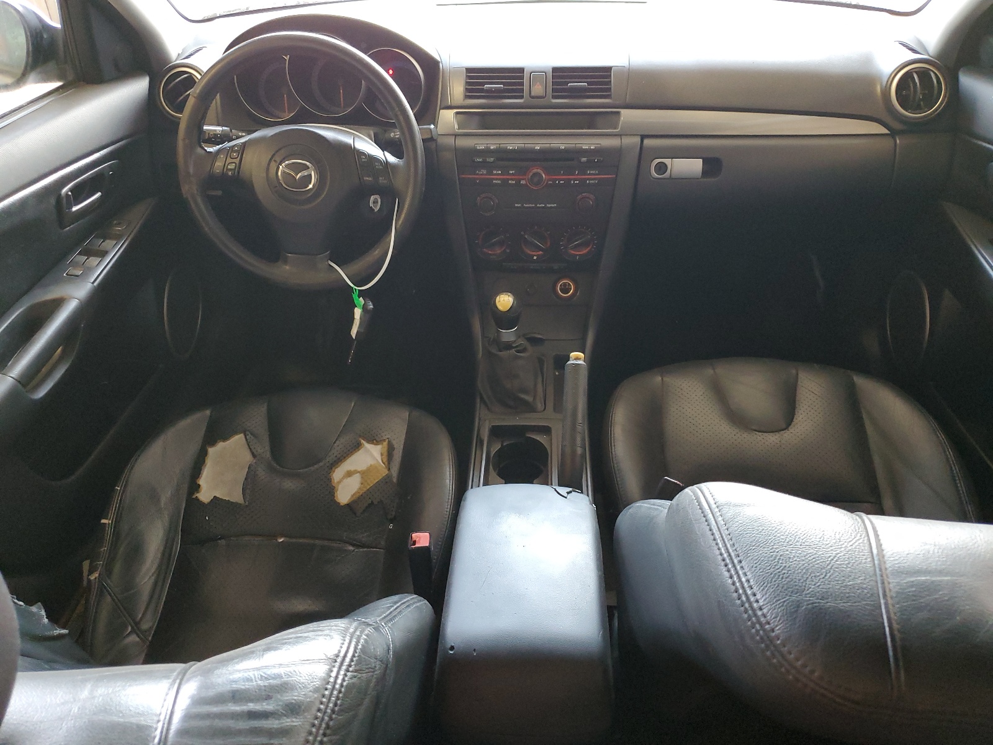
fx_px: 746
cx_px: 496
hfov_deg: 67.3
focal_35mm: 26
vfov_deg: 53.1
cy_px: 372
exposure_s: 1/60.2
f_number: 1.5
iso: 243
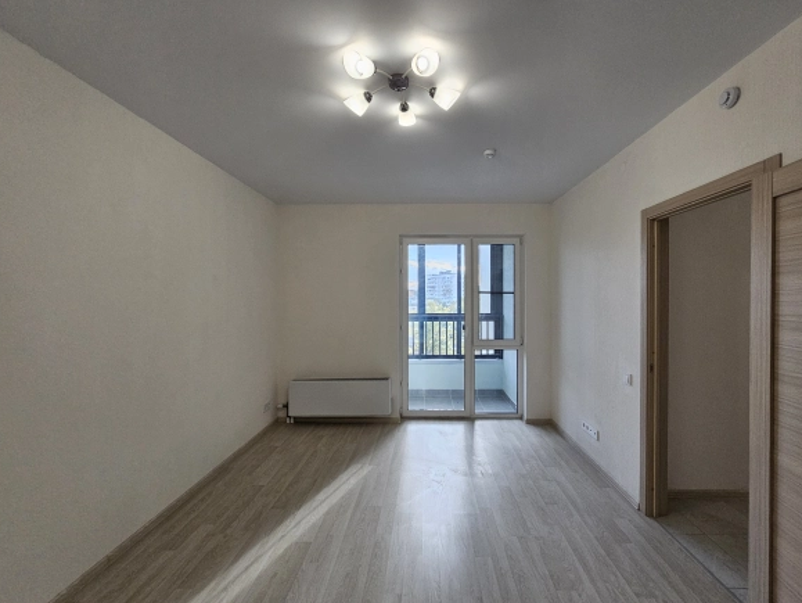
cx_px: 422
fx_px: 325
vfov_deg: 85.7
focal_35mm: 14
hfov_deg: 101.9
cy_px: 302
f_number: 2.2
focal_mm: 2.2
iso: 250
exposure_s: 1/359
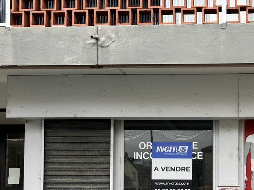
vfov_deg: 30.6
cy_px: 174
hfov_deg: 39.2
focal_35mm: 45
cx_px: 227
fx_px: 330
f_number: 1.78
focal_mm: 6.76
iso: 80
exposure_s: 1/366
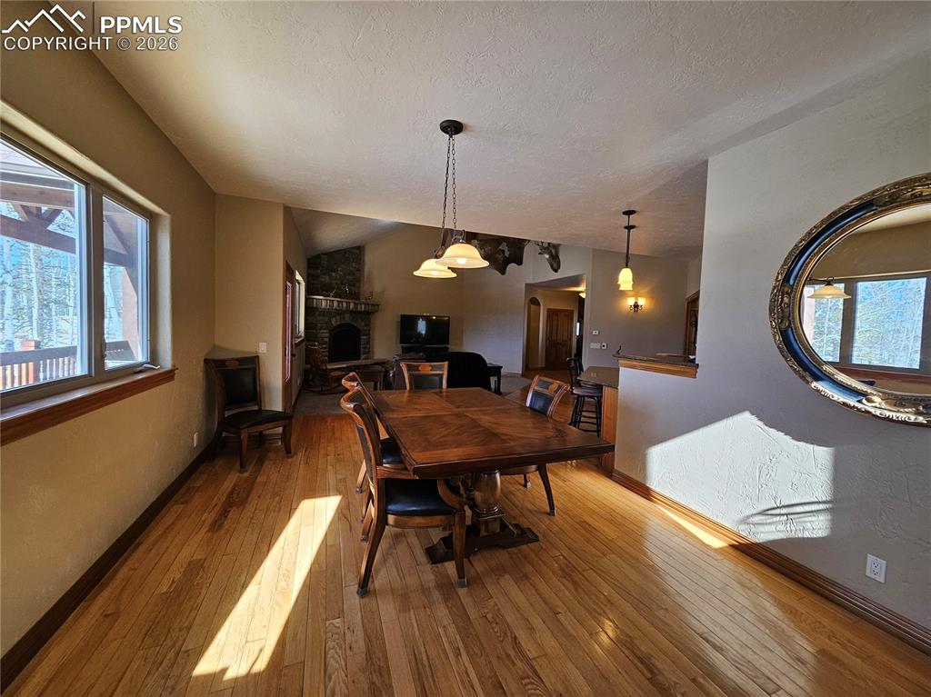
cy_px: 348
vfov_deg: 89.9
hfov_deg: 106.2
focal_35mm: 13
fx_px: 349
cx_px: 466
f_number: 2.2
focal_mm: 1.7
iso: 50
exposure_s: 1/60
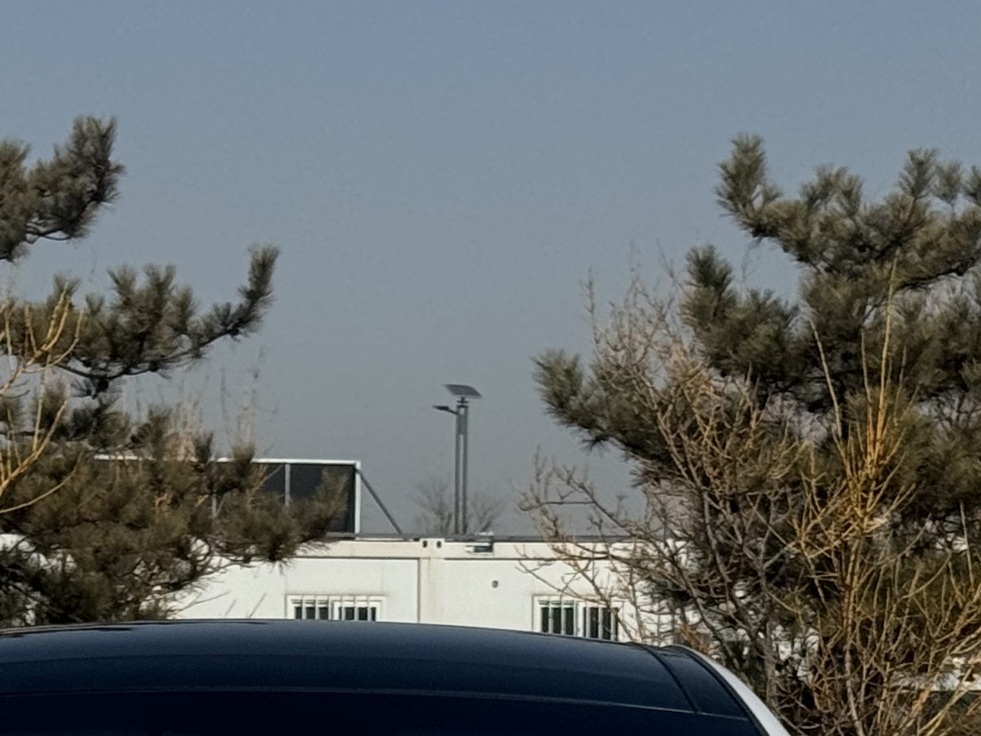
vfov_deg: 9.0
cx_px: 285
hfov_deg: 12.2
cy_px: 1114
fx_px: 4564
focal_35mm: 161
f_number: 1.78
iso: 80
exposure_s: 1/12500
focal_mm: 6.76
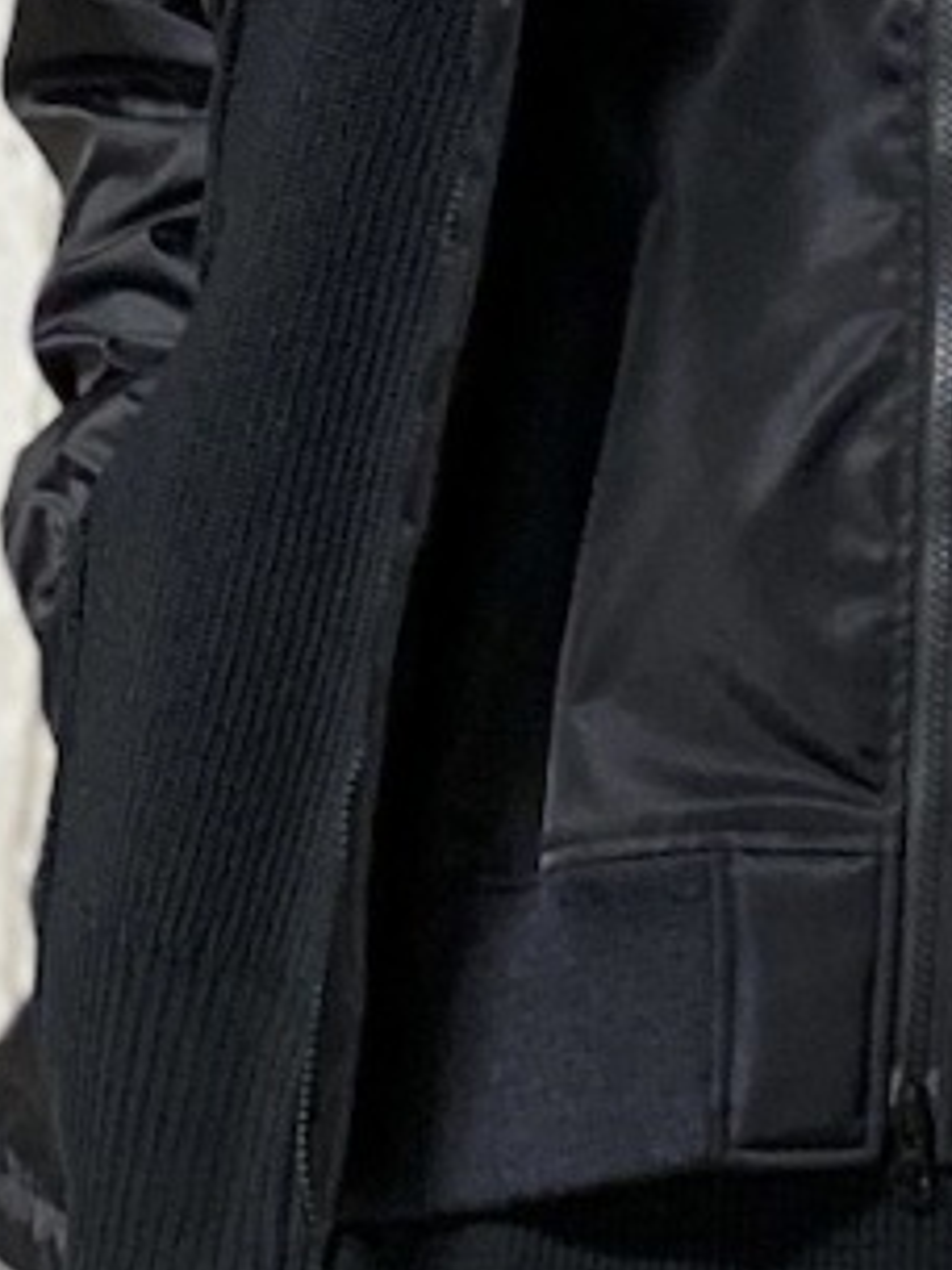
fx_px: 2677
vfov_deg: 26.7
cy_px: 554
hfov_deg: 19.9
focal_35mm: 73
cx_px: 810
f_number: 1.8
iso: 640
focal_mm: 4.25
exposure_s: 1/25
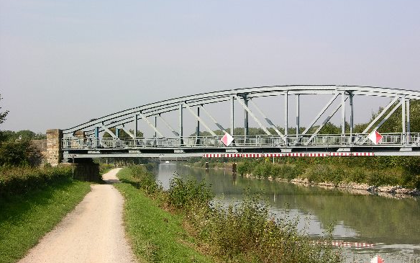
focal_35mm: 66
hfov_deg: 31.1
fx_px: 755
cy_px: 125
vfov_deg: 19.7
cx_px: 210
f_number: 7.2
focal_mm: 15.7
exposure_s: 1/160
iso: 50
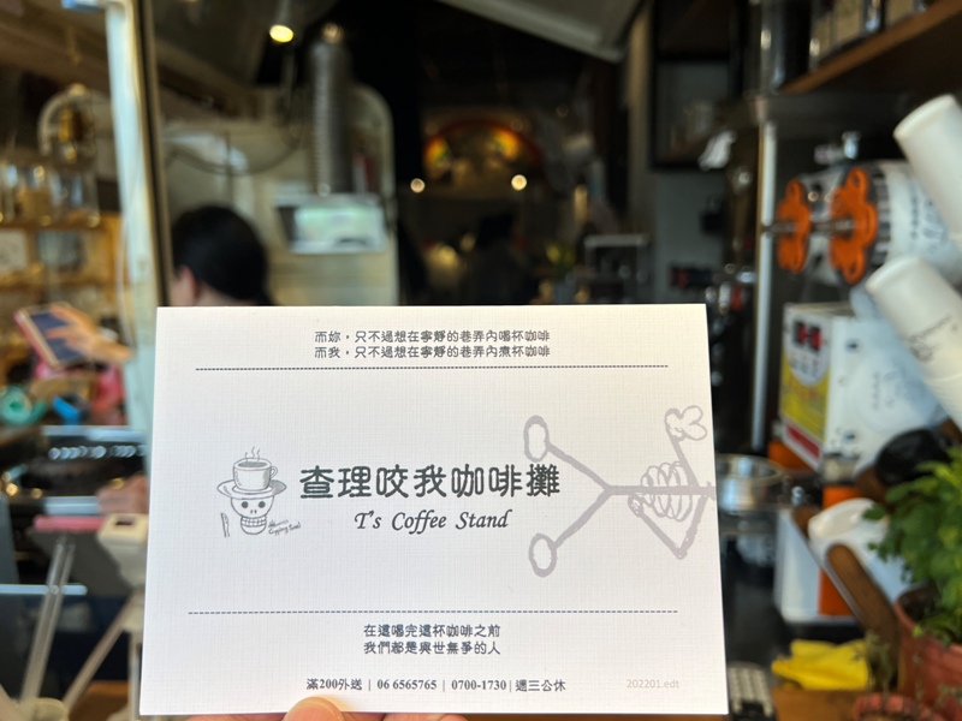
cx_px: 481
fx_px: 723
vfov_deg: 53.1
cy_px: 360
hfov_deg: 67.3
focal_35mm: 26
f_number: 1.5
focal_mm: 5.7
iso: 50
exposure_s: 1/387
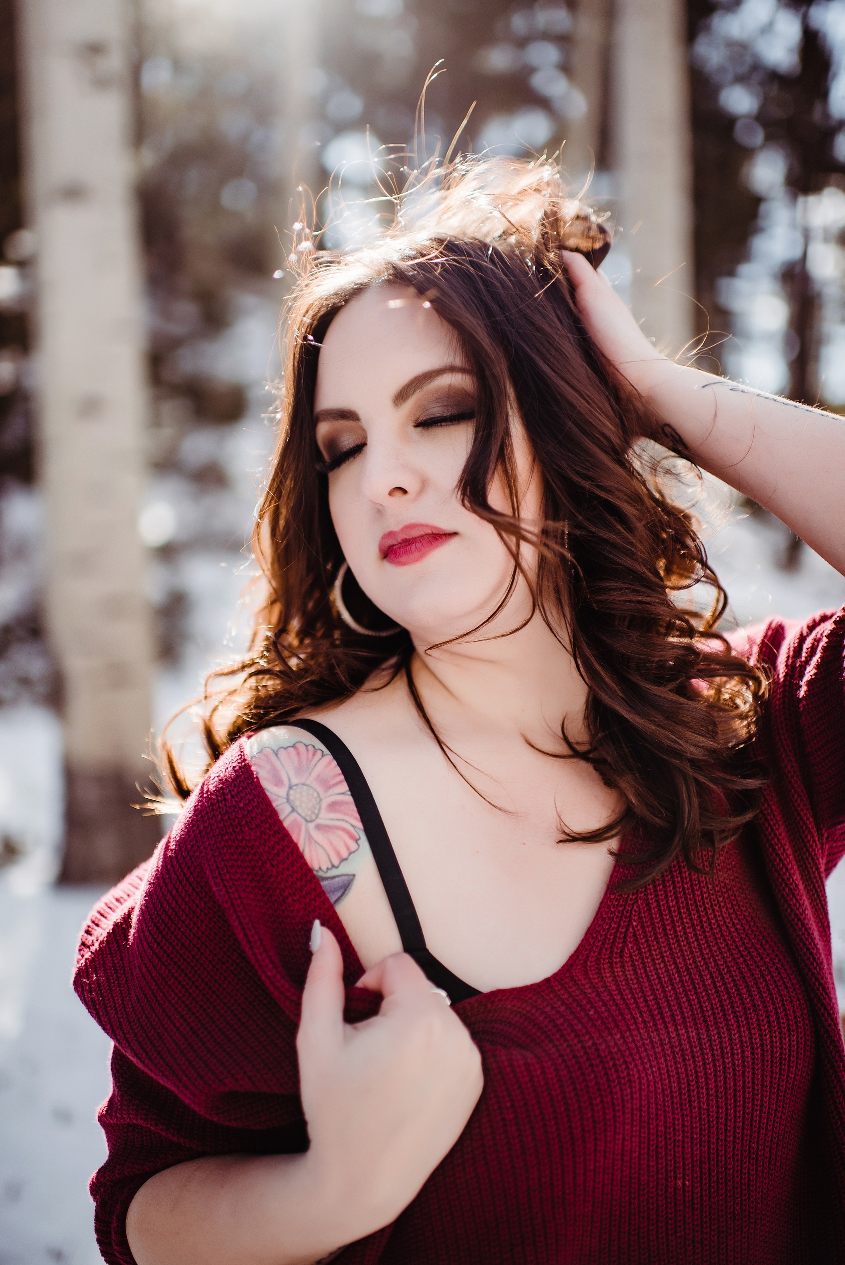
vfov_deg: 54.4
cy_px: 632
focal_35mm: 35
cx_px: 422
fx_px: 1231
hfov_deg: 37.9
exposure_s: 1/1250
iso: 100
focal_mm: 35
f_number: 1.4
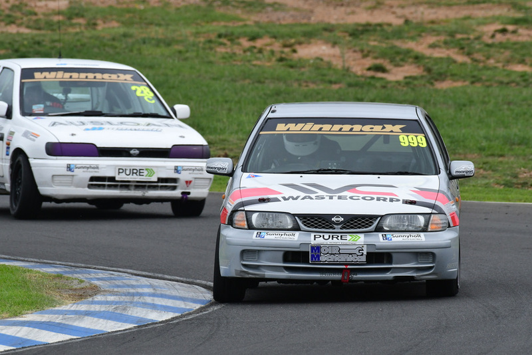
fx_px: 11087
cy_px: 178
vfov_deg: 1.8
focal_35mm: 750
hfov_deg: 2.7
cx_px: 266
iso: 800
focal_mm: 500
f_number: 11
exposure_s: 1/640
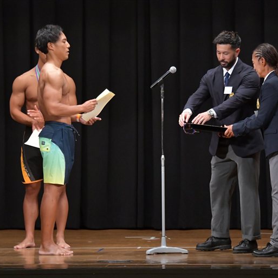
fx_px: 2353
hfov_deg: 6.8
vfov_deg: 6.8
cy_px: 139
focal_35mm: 259
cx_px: 170
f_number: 5.6
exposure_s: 1/400
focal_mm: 135
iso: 6400
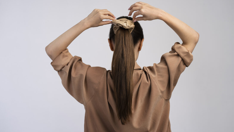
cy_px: 67
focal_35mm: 90
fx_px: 558
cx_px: 117
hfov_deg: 23.7
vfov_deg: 13.4
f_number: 5.6
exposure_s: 1/160
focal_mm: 85
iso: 100
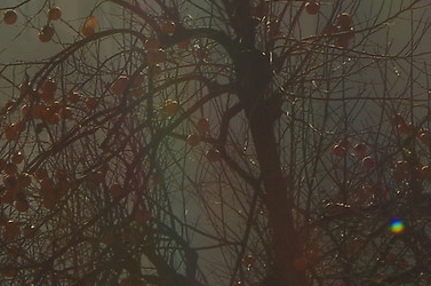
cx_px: 304
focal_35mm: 522
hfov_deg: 4.0
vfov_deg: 2.6
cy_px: -228
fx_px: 6239
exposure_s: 1/250
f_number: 14
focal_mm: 55
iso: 100
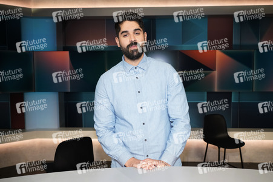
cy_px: 91
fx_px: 242
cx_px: 136
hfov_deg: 58.8
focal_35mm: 32
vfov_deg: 41.1
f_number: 5
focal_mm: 32
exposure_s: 1/160
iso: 2000
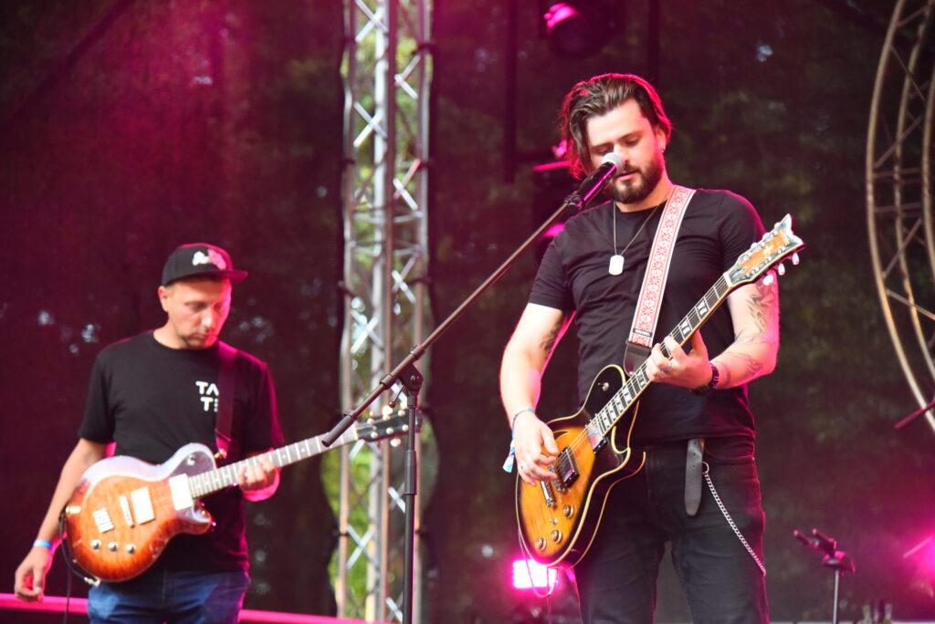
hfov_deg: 20.8
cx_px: 468
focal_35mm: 98
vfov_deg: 14.0
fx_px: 2547
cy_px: 312
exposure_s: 1/500
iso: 9000
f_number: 4
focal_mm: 98
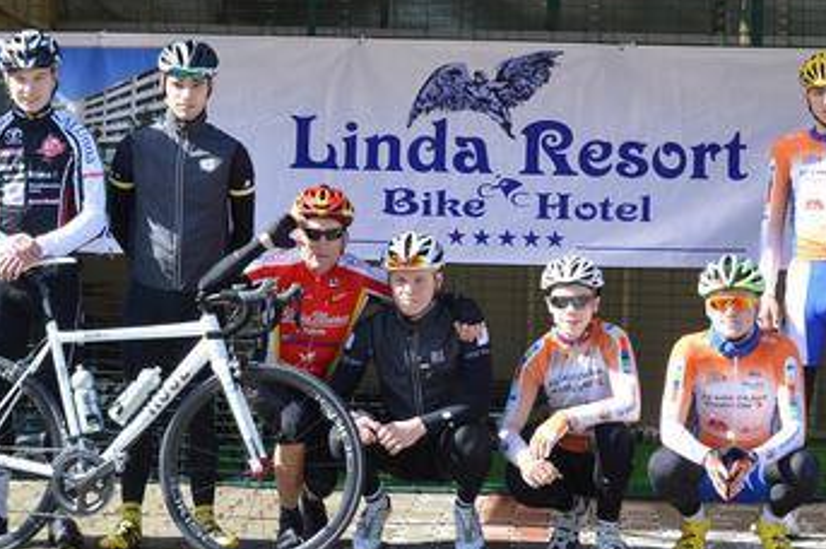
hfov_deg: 26.2
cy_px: 188
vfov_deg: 17.6
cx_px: 527
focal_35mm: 77
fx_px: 1765
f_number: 6.3
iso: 100
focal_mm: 22
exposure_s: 1/160
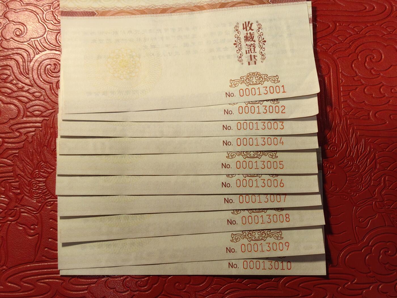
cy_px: 149
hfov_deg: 34.9
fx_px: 631
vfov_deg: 26.6
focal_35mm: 55
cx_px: 198
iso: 400
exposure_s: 1/99.7
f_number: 2
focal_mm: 5.75
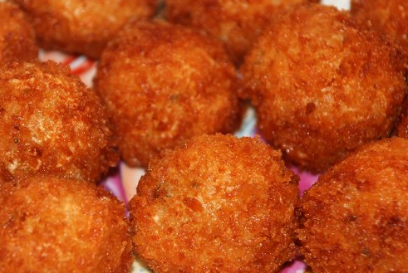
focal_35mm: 330
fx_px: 3743
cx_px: 130
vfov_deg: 4.2
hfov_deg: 6.2
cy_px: 134
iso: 200
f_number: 5.6
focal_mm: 135
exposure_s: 1/60
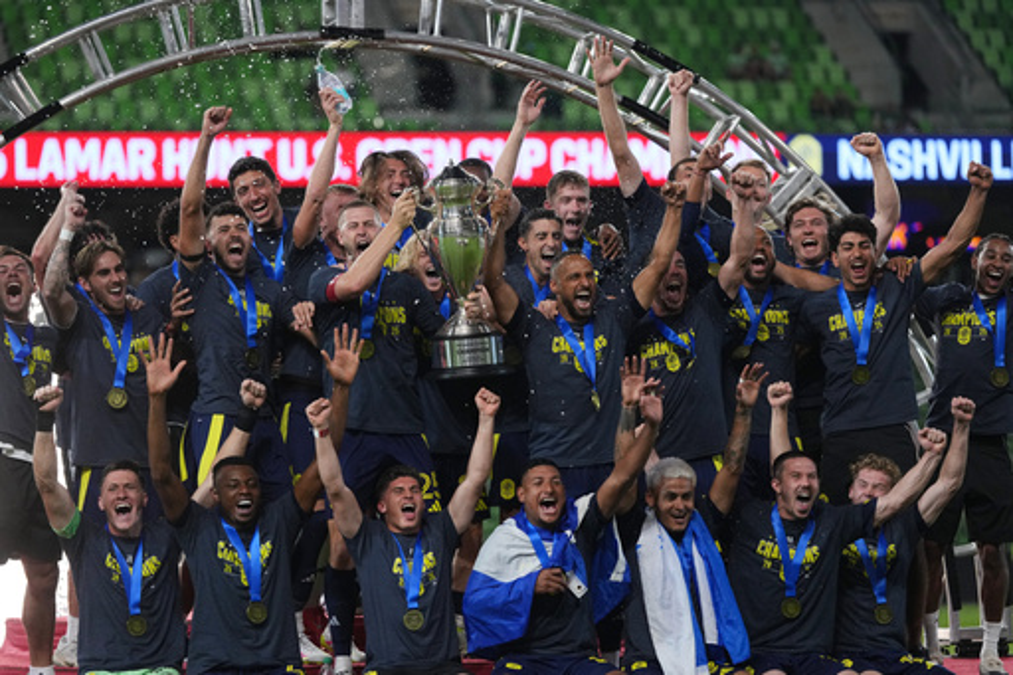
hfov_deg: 14.9
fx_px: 3882
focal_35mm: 138
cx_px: 506
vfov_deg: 9.9
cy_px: 338
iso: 2500
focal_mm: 138
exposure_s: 1/1000
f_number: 2.8
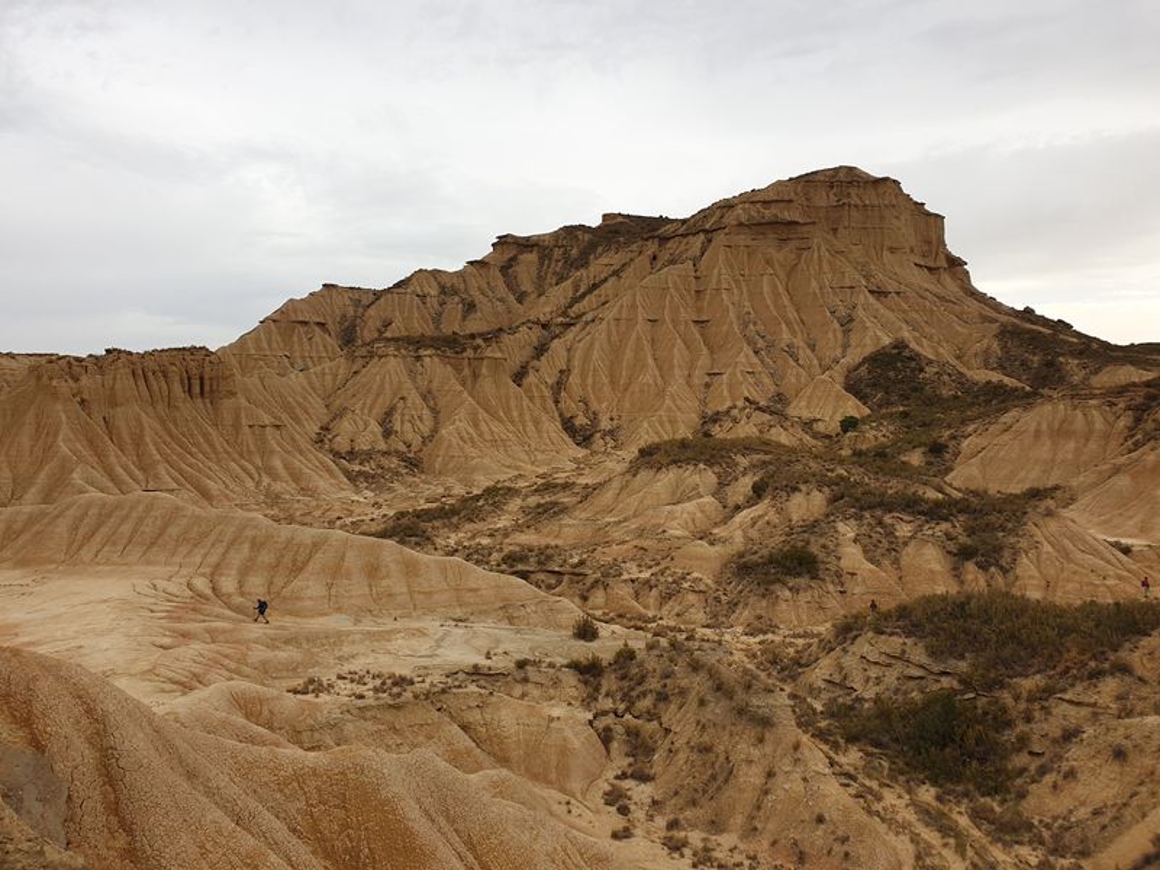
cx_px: 580
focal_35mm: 26
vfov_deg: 53.1
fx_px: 871
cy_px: 435
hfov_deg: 67.3
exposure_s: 1/675
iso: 50
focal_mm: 4.3
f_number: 2.4
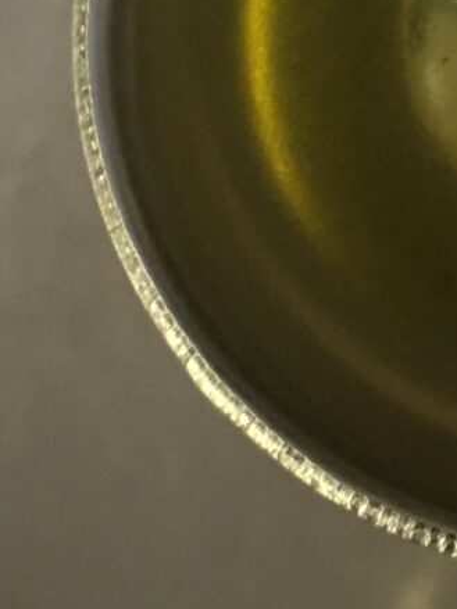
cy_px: 36
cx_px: 567
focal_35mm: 169
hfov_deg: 8.7
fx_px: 2976
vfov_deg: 11.6
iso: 100
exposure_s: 1/10
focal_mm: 4.15
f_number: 2.2
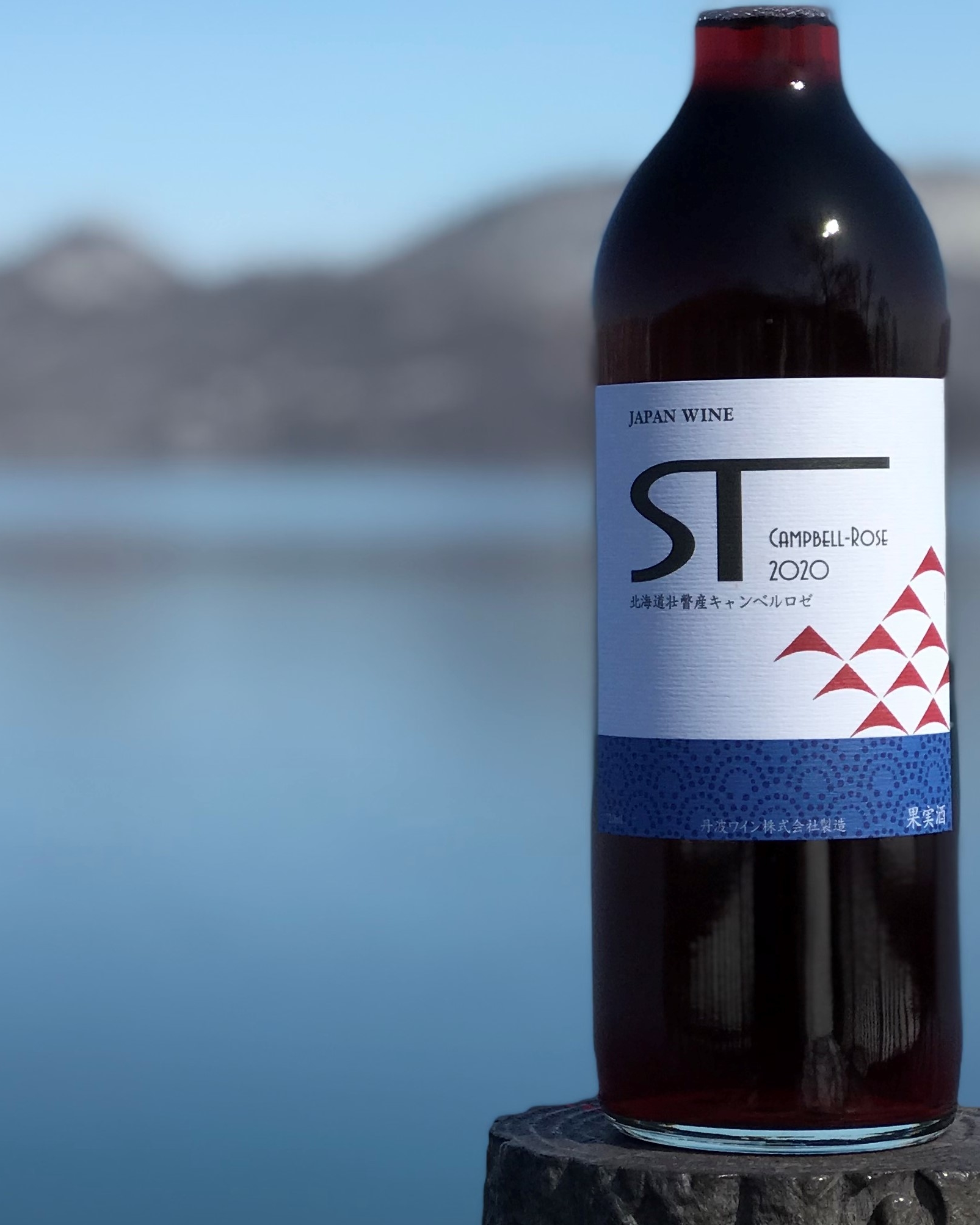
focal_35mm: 101
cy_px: 401
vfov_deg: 18.9
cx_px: 187
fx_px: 3662
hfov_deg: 15.1
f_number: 2.8
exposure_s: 1/1140
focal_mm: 6.6
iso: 20
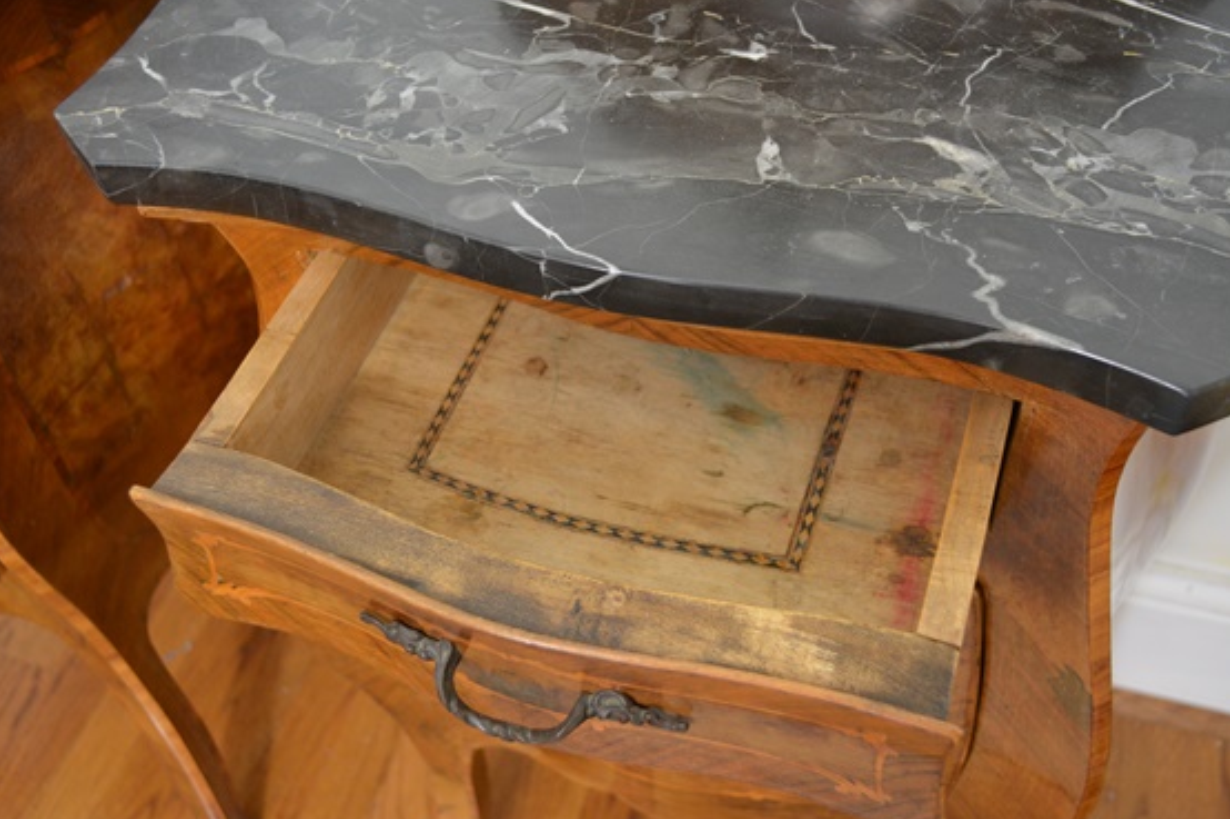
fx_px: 1332
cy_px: 393
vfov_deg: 34.2
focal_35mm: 39
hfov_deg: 49.5
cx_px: 648
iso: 1400
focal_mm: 24
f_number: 4
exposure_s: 1/30
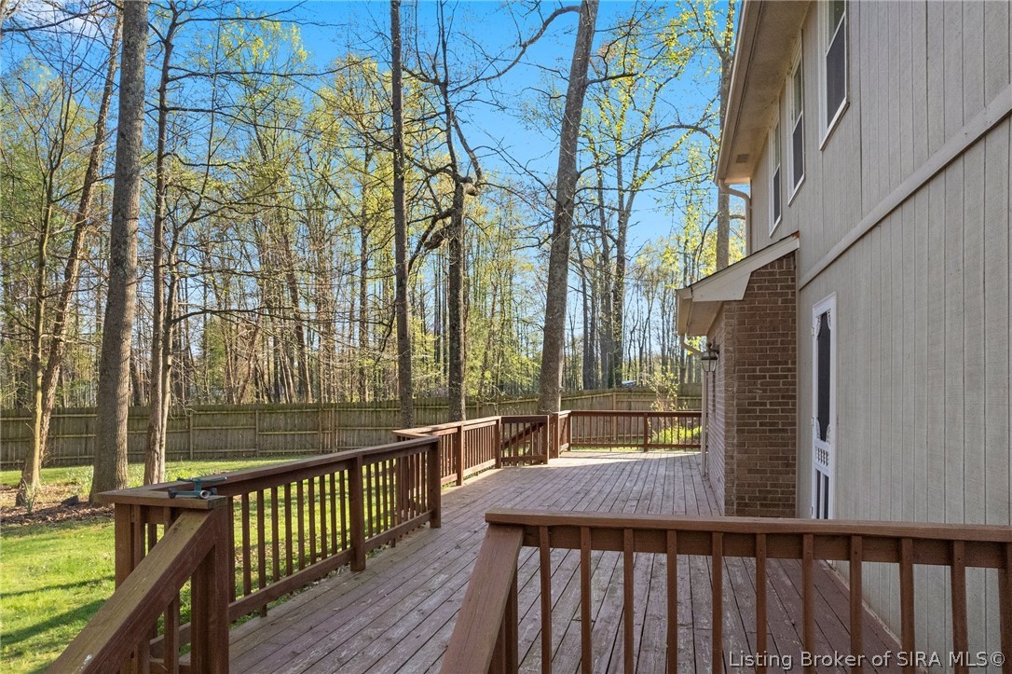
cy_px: 337
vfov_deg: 57.2
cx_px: 506
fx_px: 618
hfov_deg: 78.6
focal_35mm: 22
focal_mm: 8.38
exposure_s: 1/200
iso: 620
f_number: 2.8
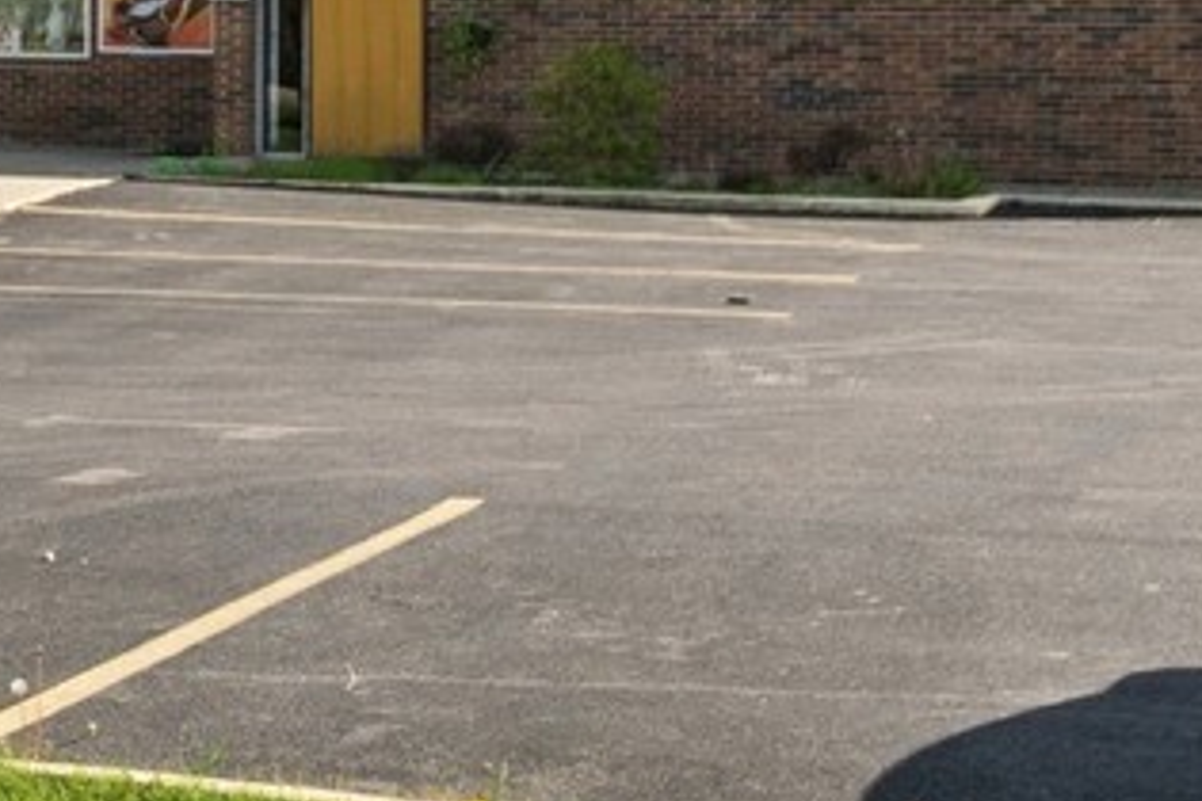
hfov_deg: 15.8
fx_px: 3439
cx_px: -1183
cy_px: -107
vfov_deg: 13.0
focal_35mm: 103
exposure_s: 1/100
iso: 100
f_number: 13
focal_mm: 20
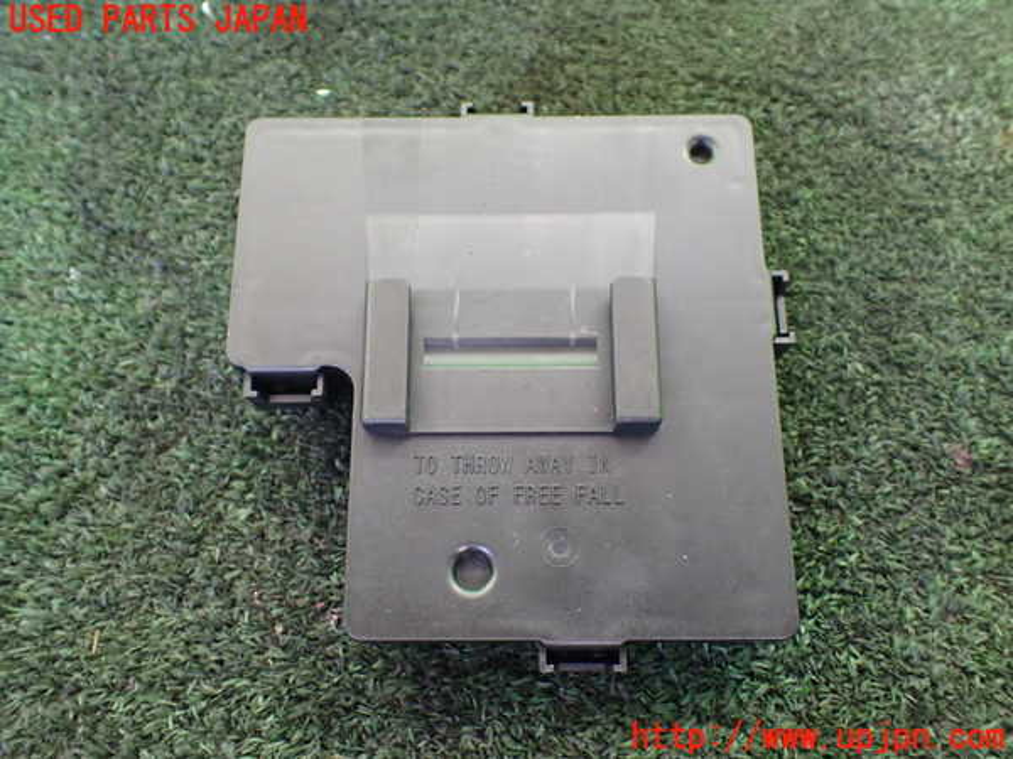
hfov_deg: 60.0
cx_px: 506
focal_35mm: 30
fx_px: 878
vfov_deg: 46.8
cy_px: 380
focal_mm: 5.4
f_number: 2.3
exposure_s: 1/125
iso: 640
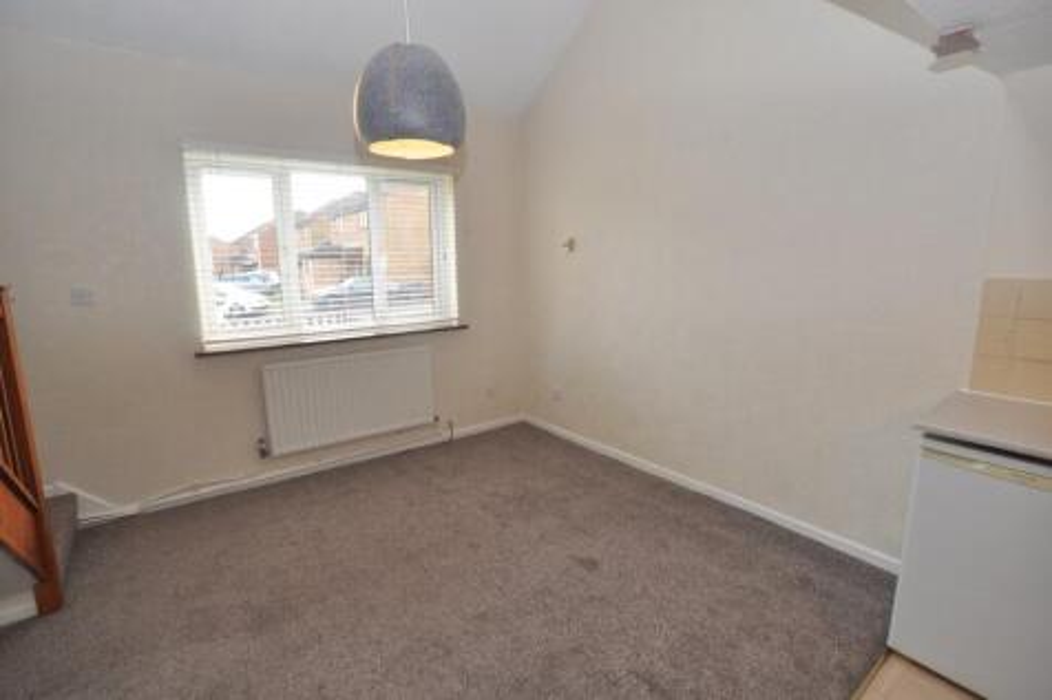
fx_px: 482
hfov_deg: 95.0
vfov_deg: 72.0
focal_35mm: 16
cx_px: 526
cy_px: 350
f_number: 5.6
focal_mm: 11
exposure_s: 1/125
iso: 400
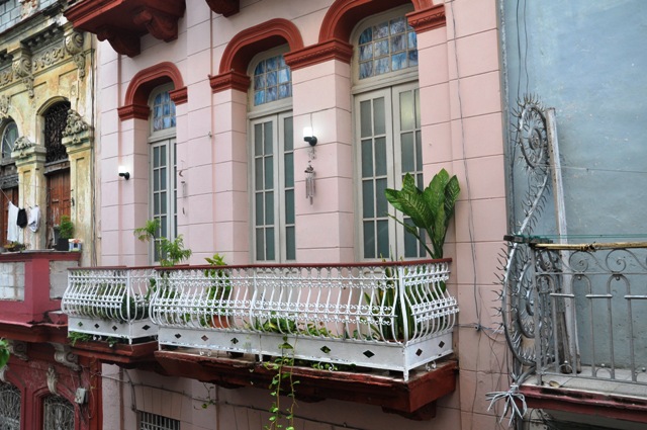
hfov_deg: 57.3
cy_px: 215
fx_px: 592
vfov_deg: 39.9
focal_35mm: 33
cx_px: 324
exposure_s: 1/125
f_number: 5.6
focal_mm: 22
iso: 640
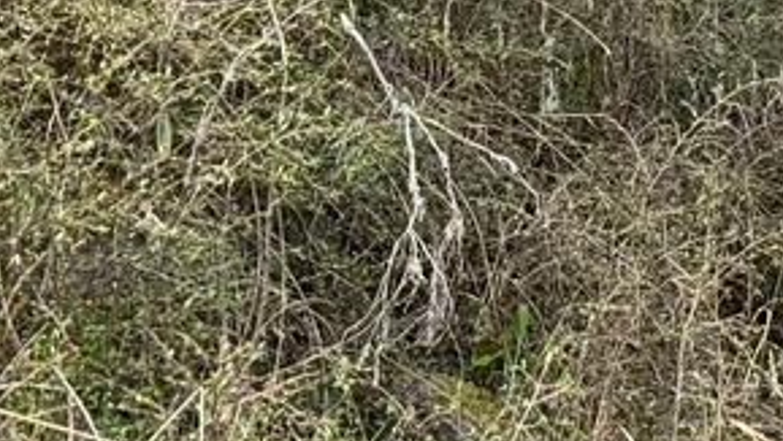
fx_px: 3843
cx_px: 1108
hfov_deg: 11.2
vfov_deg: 6.3
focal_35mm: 185
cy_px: -568
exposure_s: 1/129
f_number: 1.78
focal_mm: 6.76
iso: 160
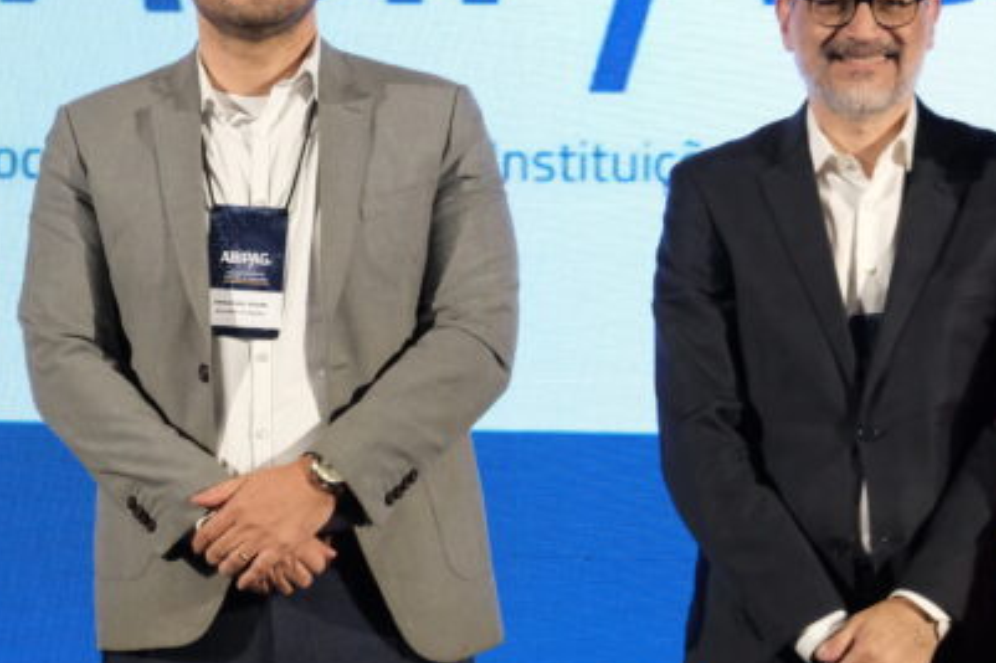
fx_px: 5863
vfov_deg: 6.5
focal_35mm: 212
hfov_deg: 9.7
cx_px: 238
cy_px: 237
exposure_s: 1/160
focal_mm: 55
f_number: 4
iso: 2500
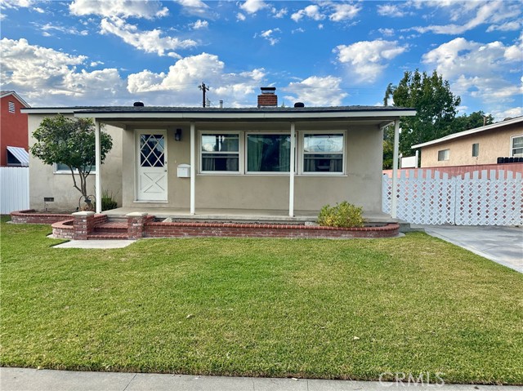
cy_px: 196
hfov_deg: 71.6
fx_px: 362
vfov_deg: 56.8
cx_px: 262
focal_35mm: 24
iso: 80
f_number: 1.78
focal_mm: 6.86
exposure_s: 1/1613
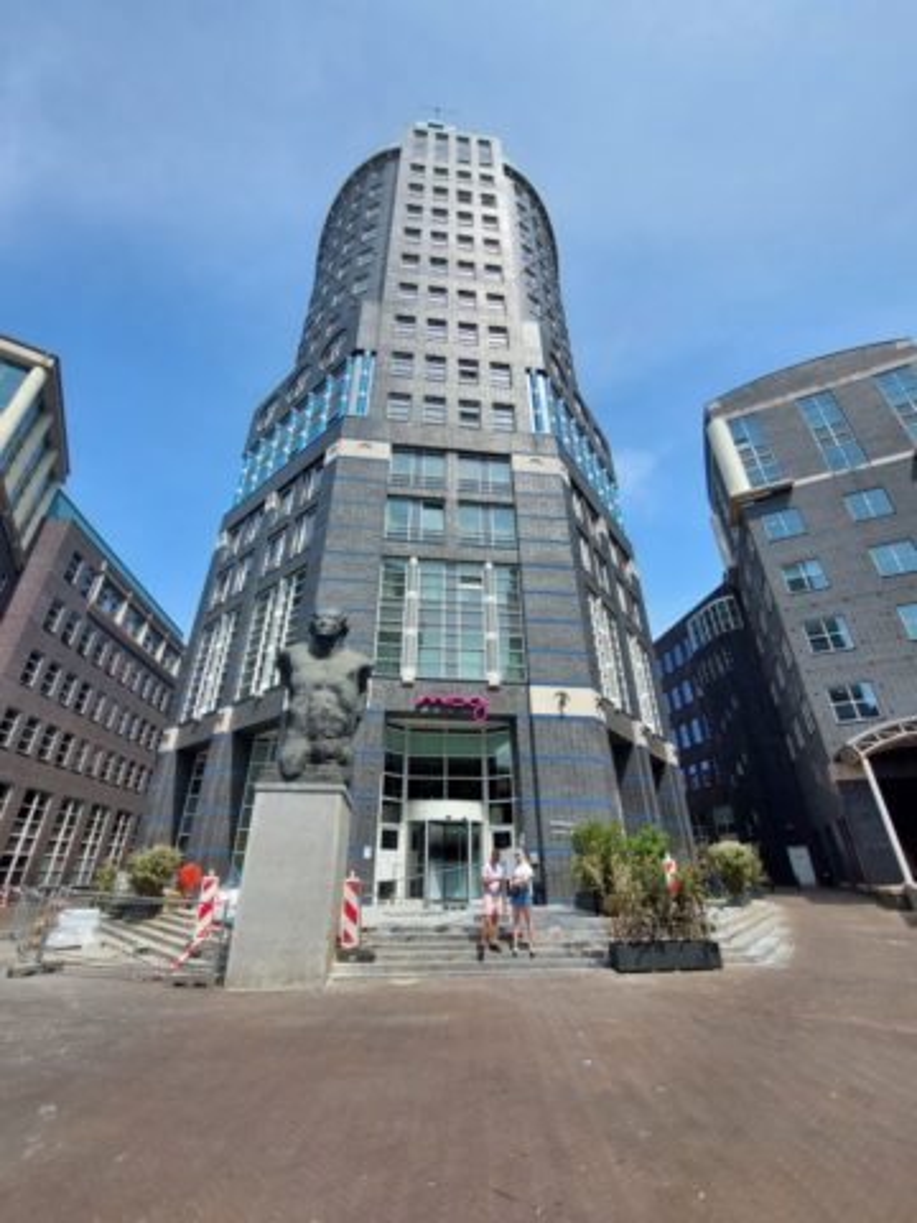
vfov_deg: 106.2
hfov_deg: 89.9
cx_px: 458
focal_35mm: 13
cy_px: 612
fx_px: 459
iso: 50
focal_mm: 1.74
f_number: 2.2
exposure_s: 1/1255
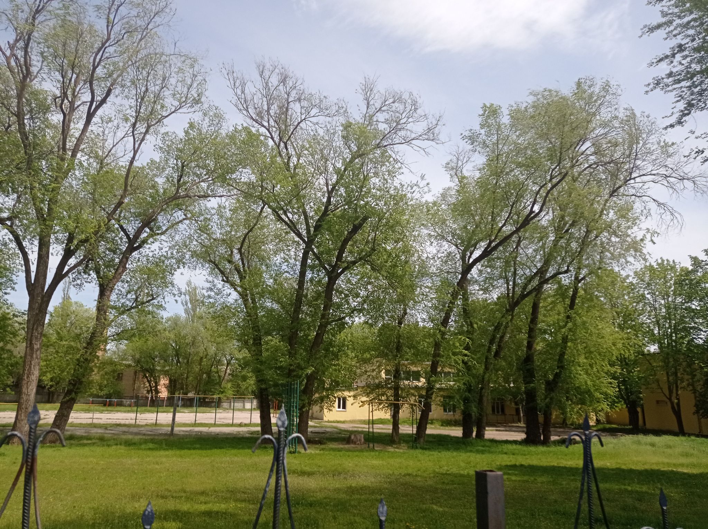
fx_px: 572
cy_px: 264
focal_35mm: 28
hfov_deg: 63.5
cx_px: 354
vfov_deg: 49.7
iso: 101
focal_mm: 4.74
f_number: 1.79
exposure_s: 1/2874
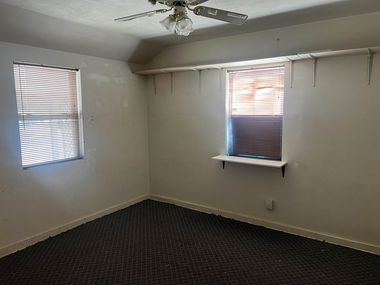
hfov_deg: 67.3
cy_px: 142
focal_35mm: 26
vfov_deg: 53.1
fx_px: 285
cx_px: 190
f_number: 1.5
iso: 125
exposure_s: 1/95
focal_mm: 5.7
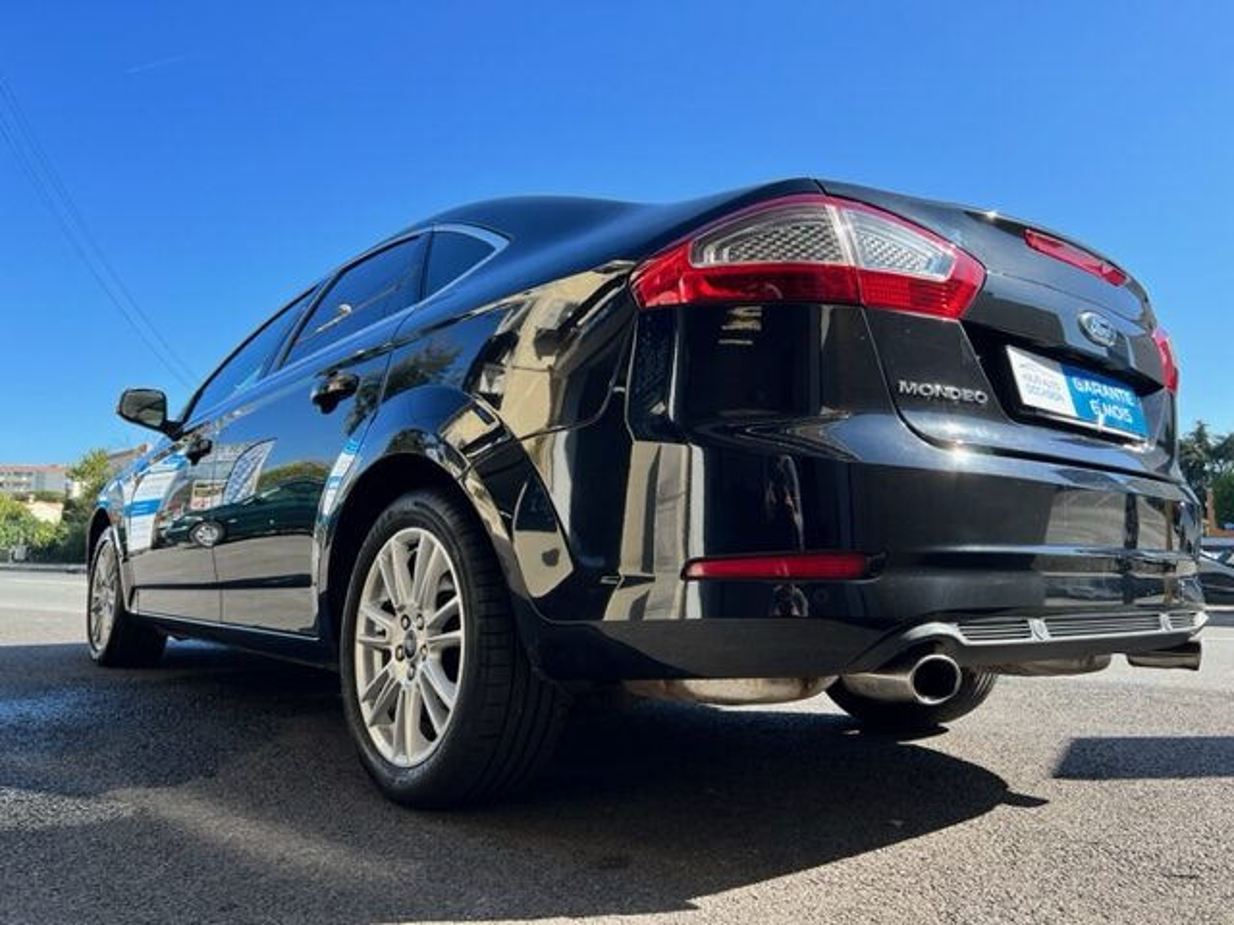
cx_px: 617
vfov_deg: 53.1
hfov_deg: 67.3
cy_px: 462
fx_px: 927
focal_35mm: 26
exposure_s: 1/1412
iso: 50
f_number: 1.5
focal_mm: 5.7
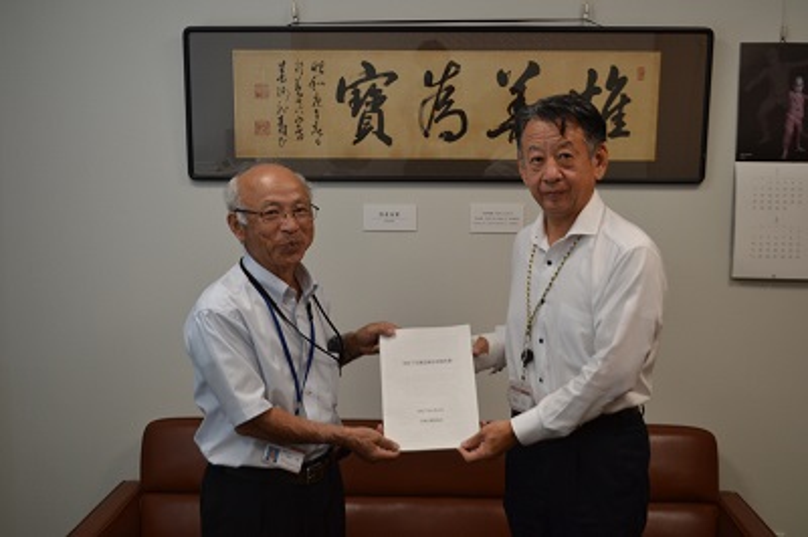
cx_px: 404
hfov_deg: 45.0
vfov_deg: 30.8
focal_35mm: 44
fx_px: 976
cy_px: 268
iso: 320
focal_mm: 29
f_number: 4.5
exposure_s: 1/125
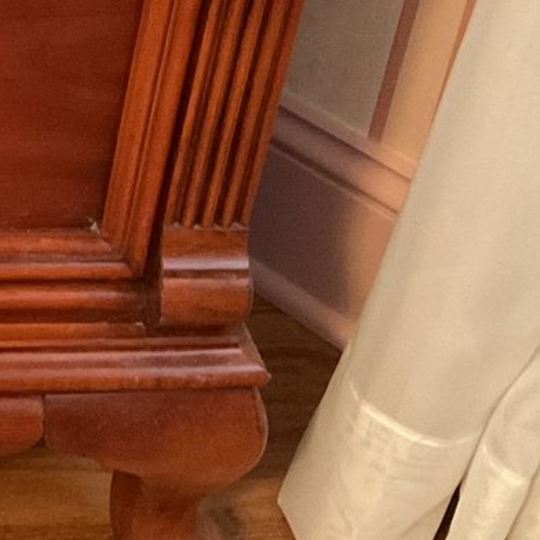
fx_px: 1747
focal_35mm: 99
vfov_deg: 16.9
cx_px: -348
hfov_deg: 15.7
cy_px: -71
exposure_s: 1/24
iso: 500
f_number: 1.8
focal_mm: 3
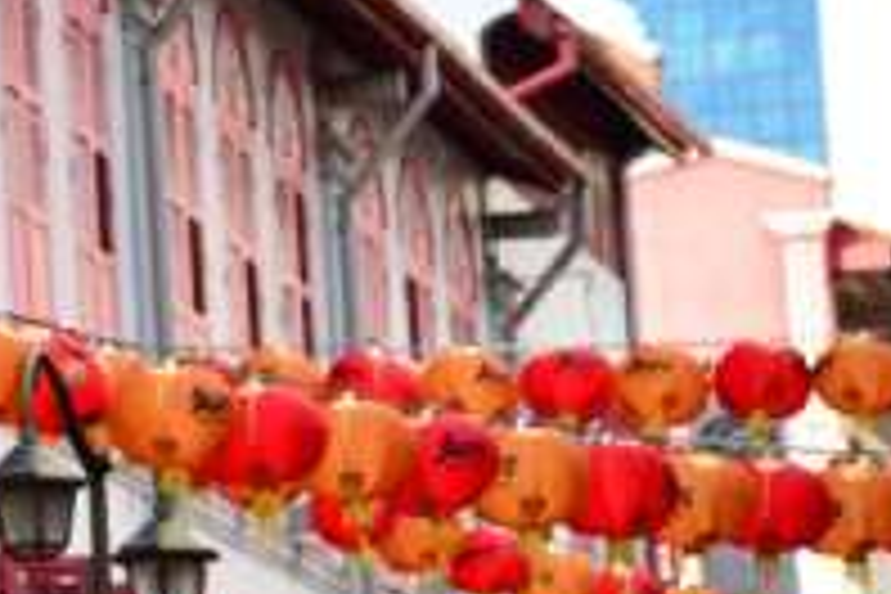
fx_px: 8513
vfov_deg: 4.0
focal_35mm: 344
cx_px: -778
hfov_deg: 5.9
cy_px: 135
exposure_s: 1/100
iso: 110
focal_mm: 85
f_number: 4
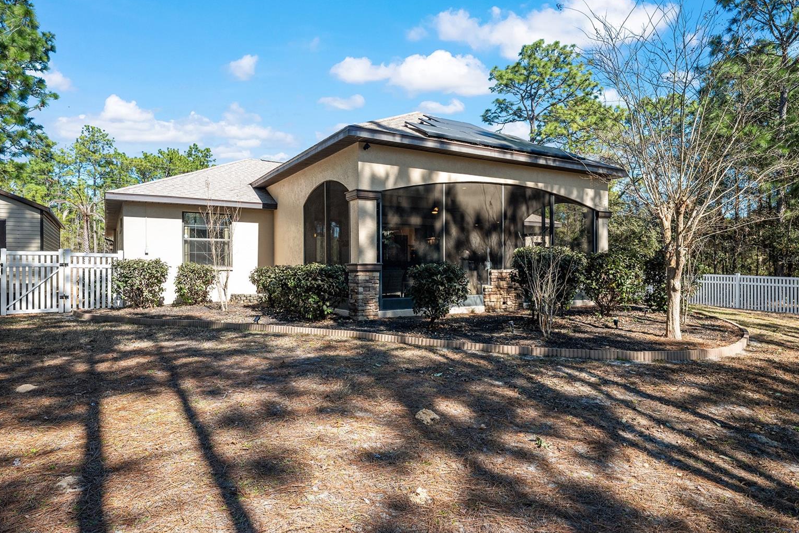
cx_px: 406
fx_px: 488
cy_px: 259
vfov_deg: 57.2
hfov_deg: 78.6
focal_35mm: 22
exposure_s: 1/500
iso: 500
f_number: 7.1
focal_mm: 21
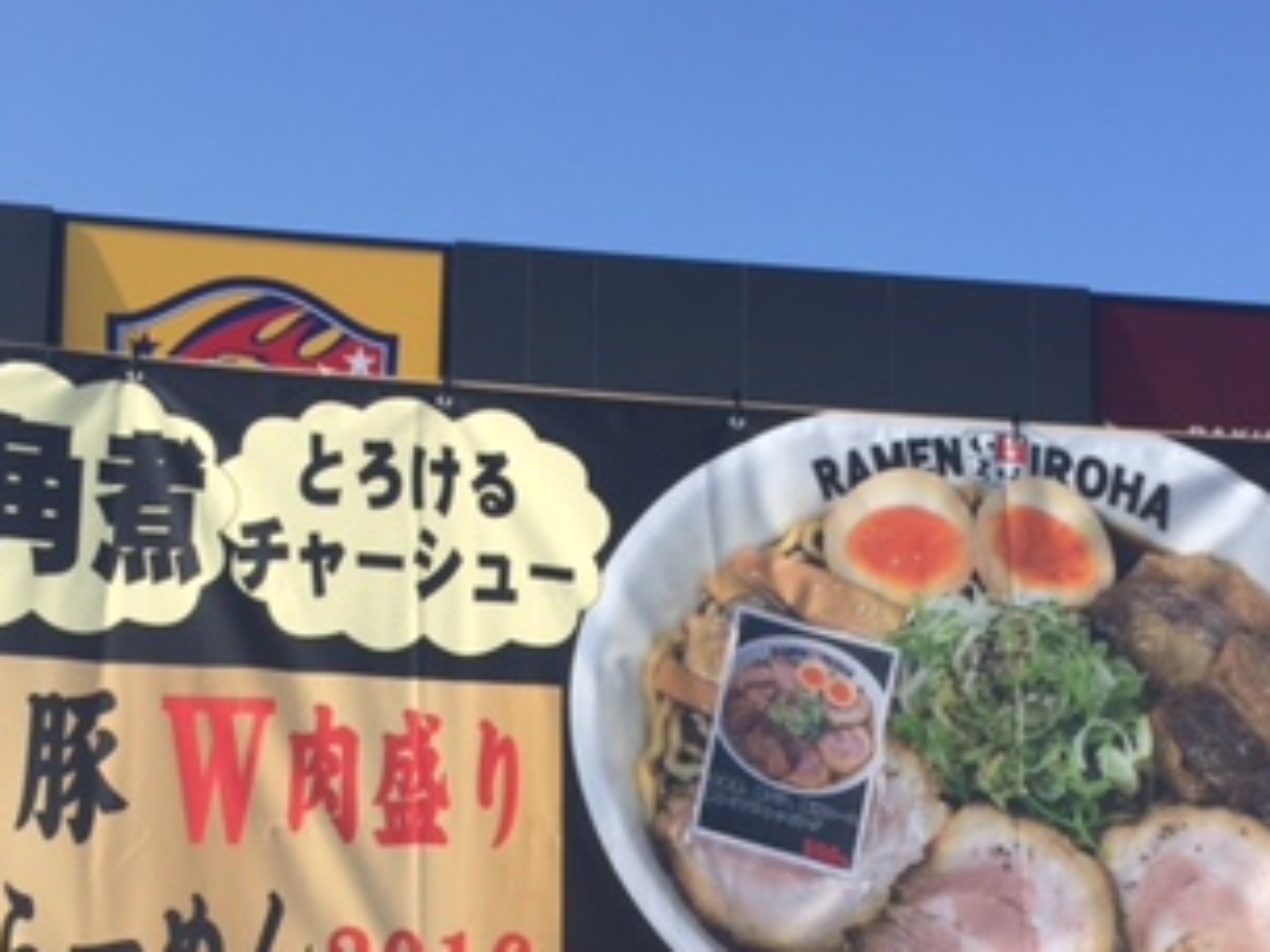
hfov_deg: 31.7
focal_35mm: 61
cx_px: 656
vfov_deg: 23.3
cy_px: 877
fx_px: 2238
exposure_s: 1/1319
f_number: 2.2
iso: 32
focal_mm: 4.15
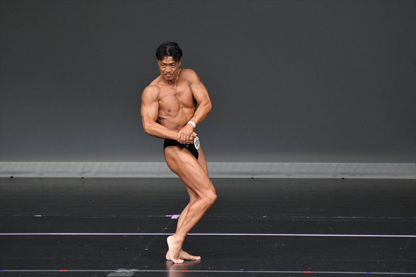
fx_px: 3985
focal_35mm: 345
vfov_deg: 4.0
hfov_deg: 6.0
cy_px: 138
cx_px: 208
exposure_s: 1/400
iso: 4000
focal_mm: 230
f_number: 5.6
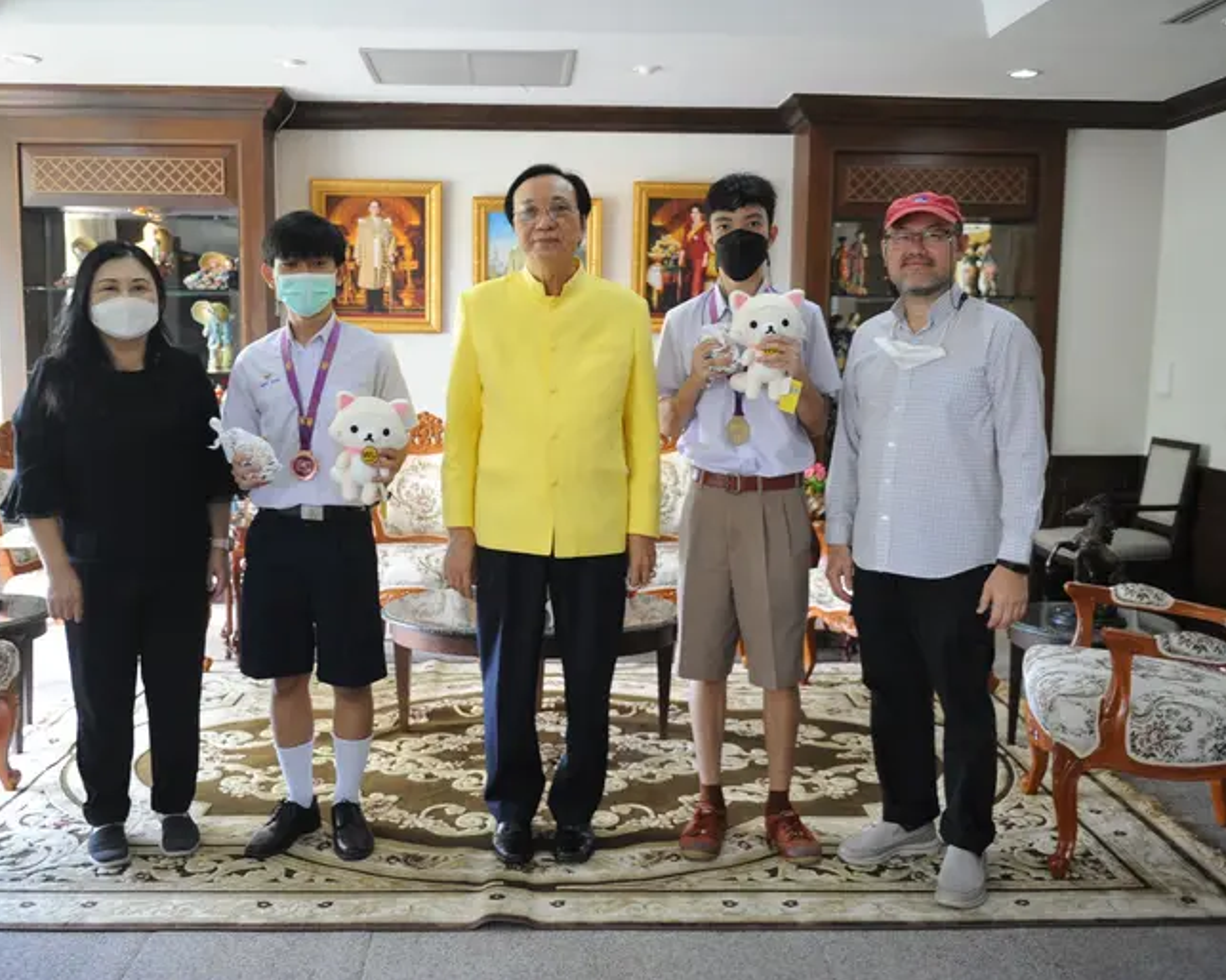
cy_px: 487
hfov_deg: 54.1
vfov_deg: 44.5
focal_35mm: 33
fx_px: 1197
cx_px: 553
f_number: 2.8
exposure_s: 1/125
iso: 1600
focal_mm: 29
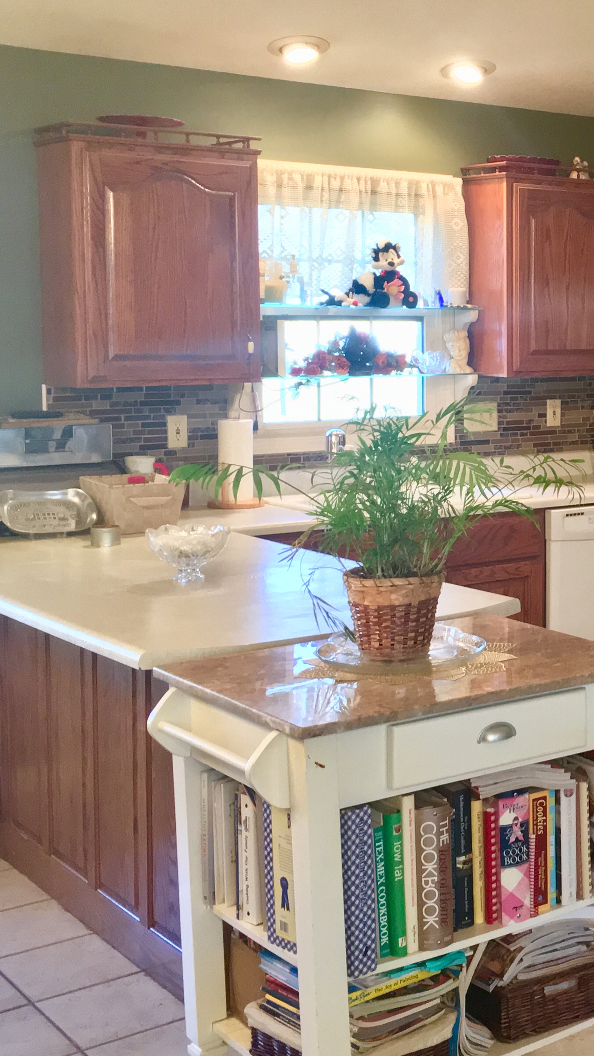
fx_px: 1484
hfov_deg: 21.2
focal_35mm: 53
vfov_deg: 39.0
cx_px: 701
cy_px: 437
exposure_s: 1/30
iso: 160
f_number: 2.2
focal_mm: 4.15
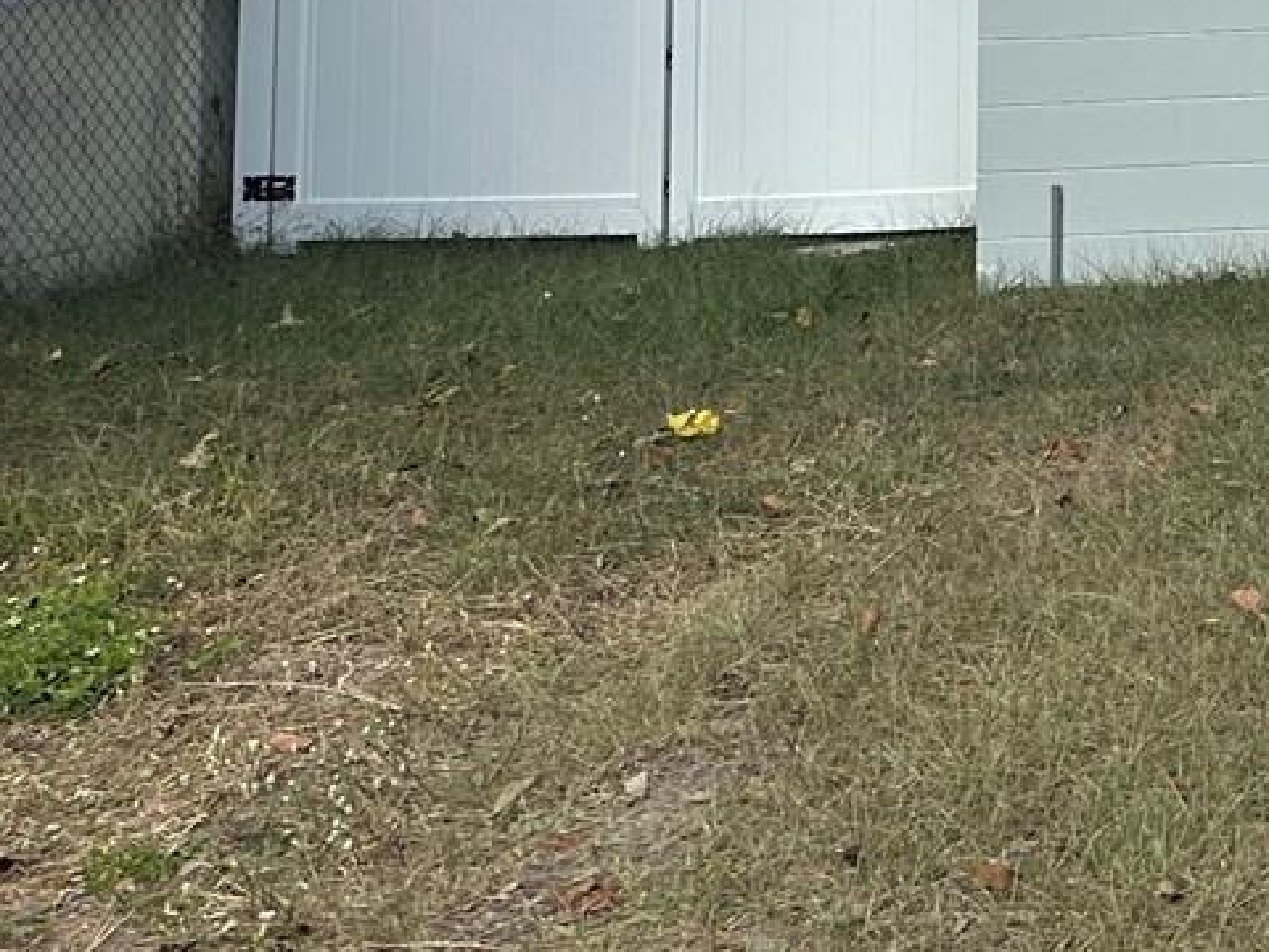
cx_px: 2099
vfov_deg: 16.8
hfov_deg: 19.8
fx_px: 2933
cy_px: -442
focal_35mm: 80
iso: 80
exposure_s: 1/3472
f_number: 1.78
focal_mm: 6.86
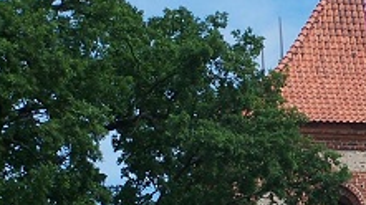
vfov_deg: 4.4
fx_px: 2696
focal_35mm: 278
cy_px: 223
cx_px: 450
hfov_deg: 7.7
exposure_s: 1/500
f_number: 4.5
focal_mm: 15.6
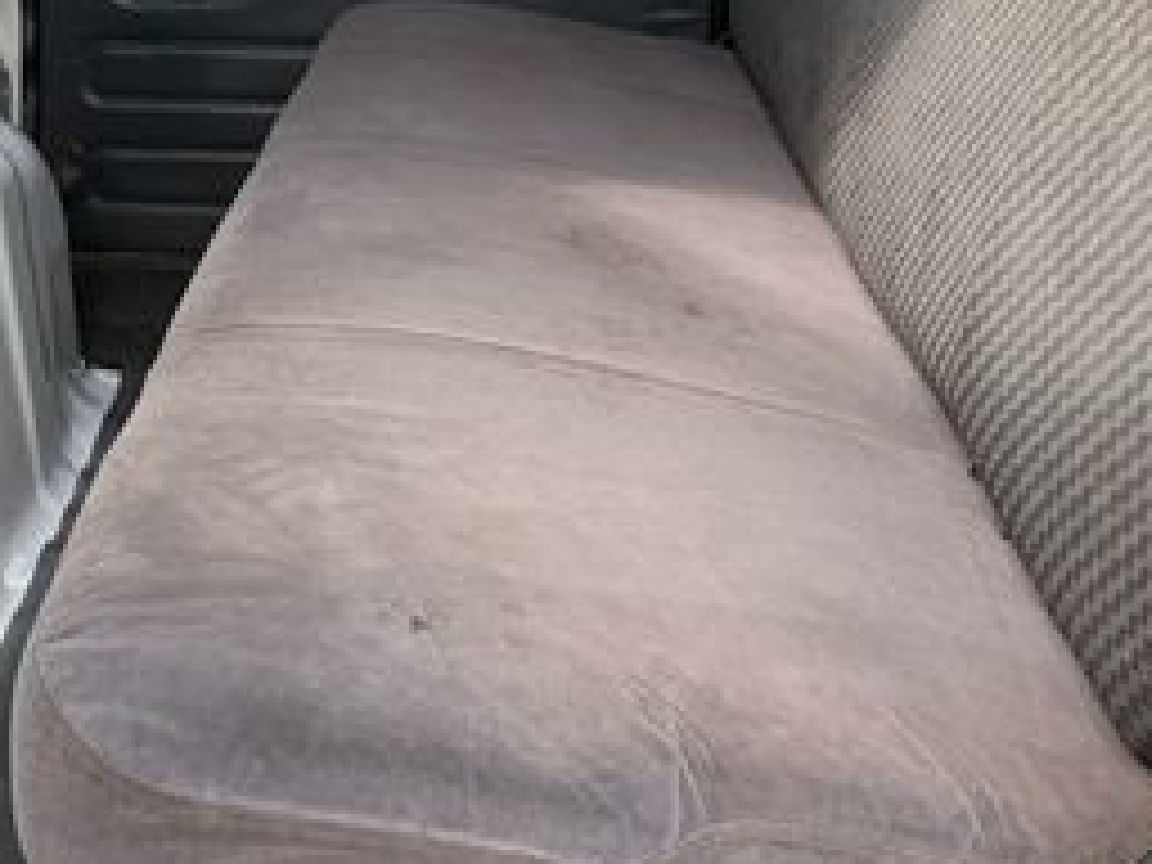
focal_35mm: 60
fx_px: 1997
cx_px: 248
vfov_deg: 23.6
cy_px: 58
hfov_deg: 31.4
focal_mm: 6.76
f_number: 1.78
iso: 100
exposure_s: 1/840
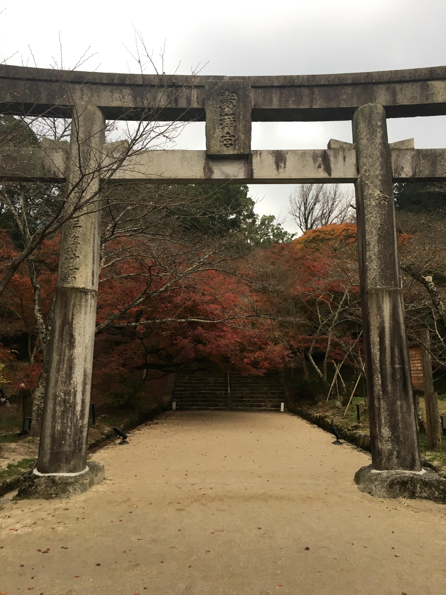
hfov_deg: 48.2
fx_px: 498
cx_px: 223
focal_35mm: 29
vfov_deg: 61.7
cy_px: 298
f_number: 2.2
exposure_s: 1/40
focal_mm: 4.2
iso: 32
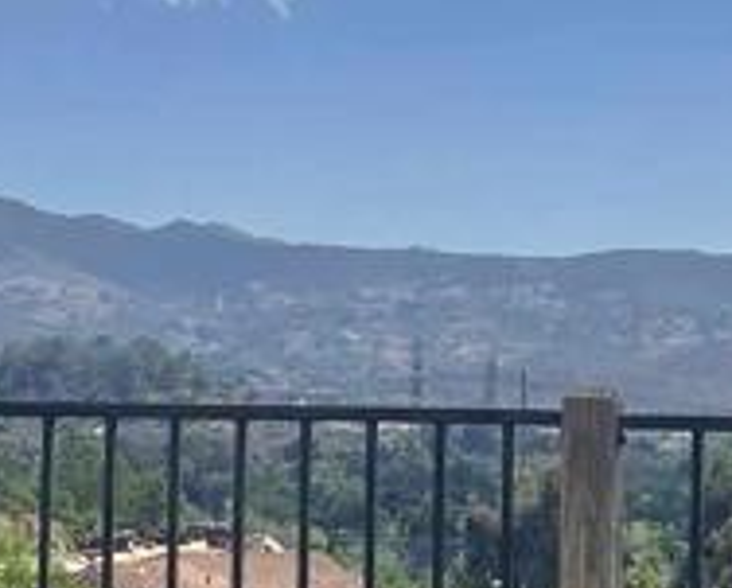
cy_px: 241
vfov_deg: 11.2
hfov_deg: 13.9
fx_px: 2994
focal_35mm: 138
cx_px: 284
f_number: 1.6
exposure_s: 1/3861
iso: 32
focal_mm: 4.2
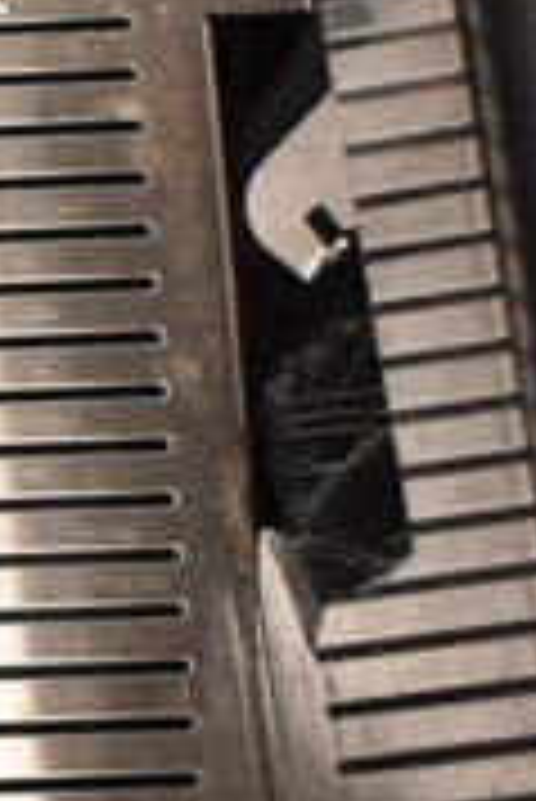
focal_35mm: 154
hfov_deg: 8.1
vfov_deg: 13.2
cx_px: -802
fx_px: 3432
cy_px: 772
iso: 2800
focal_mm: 20
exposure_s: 1/125
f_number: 3.8
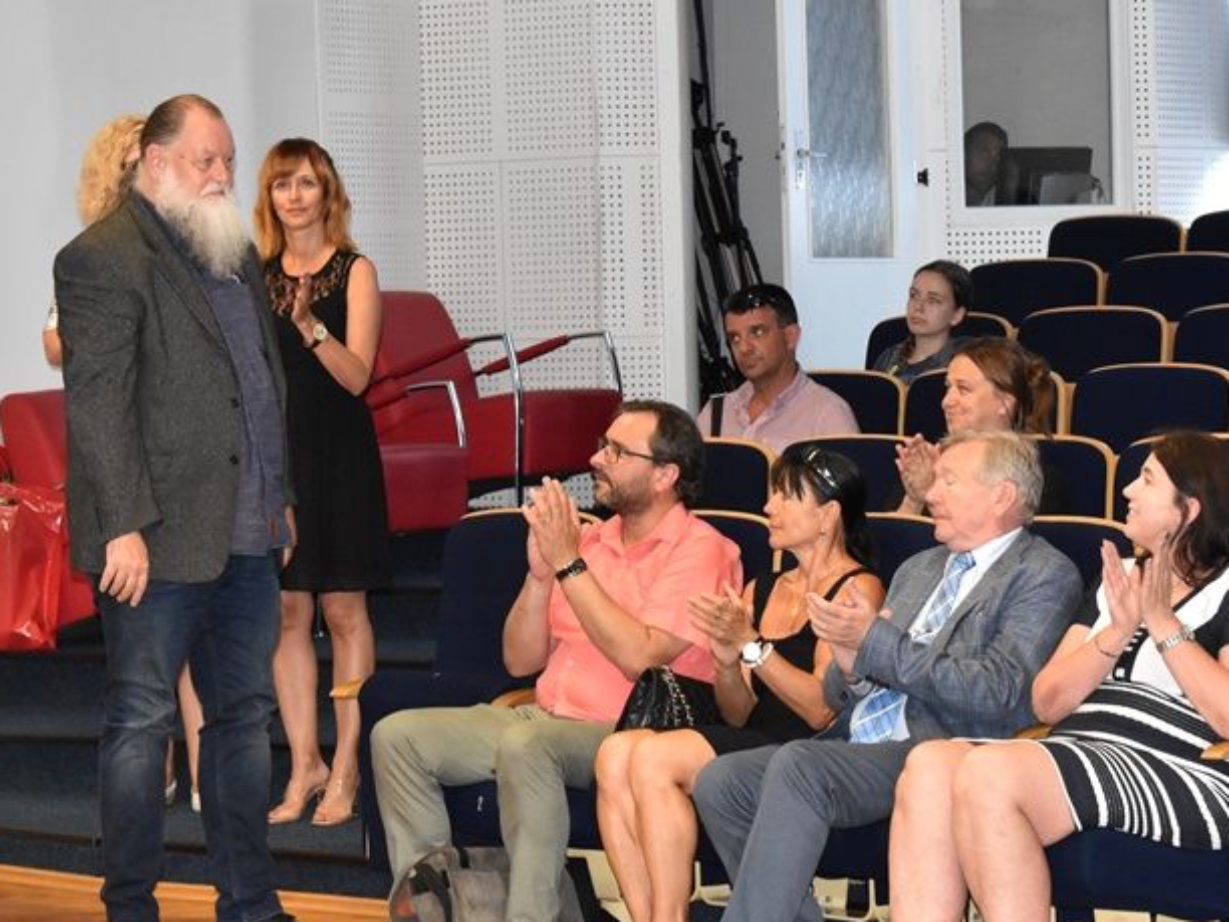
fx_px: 4715
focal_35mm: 133
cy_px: 395
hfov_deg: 14.8
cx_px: 717
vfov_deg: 11.2
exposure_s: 1/100
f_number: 6.3
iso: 2500
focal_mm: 55
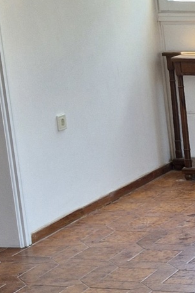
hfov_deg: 9.5
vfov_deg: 15.0
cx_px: 410
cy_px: 292
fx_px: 1088
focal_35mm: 134
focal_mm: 5.4
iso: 32
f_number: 1.8
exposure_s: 1/180
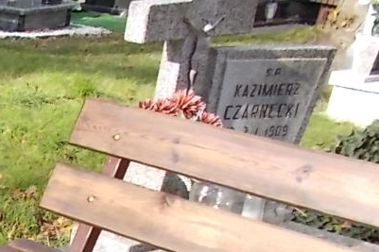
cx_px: -300
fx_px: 1136
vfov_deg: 11.8
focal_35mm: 108
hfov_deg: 16.1
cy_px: 435
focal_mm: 4.6
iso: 80
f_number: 3.2
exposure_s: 1/320
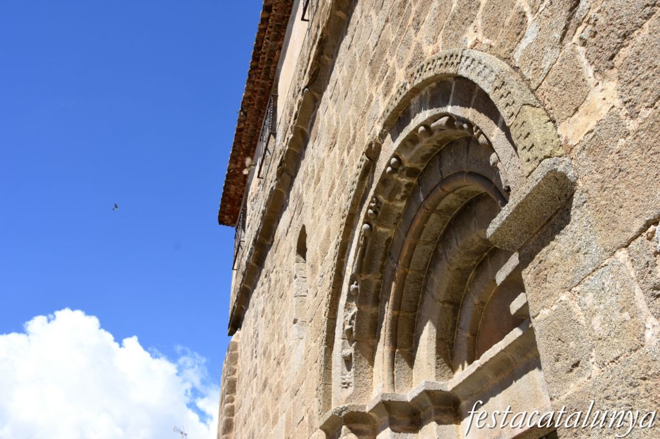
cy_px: 220
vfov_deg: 39.9
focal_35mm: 33
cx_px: 330
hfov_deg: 57.2
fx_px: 605
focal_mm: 22
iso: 250
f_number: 10
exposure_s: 1/400
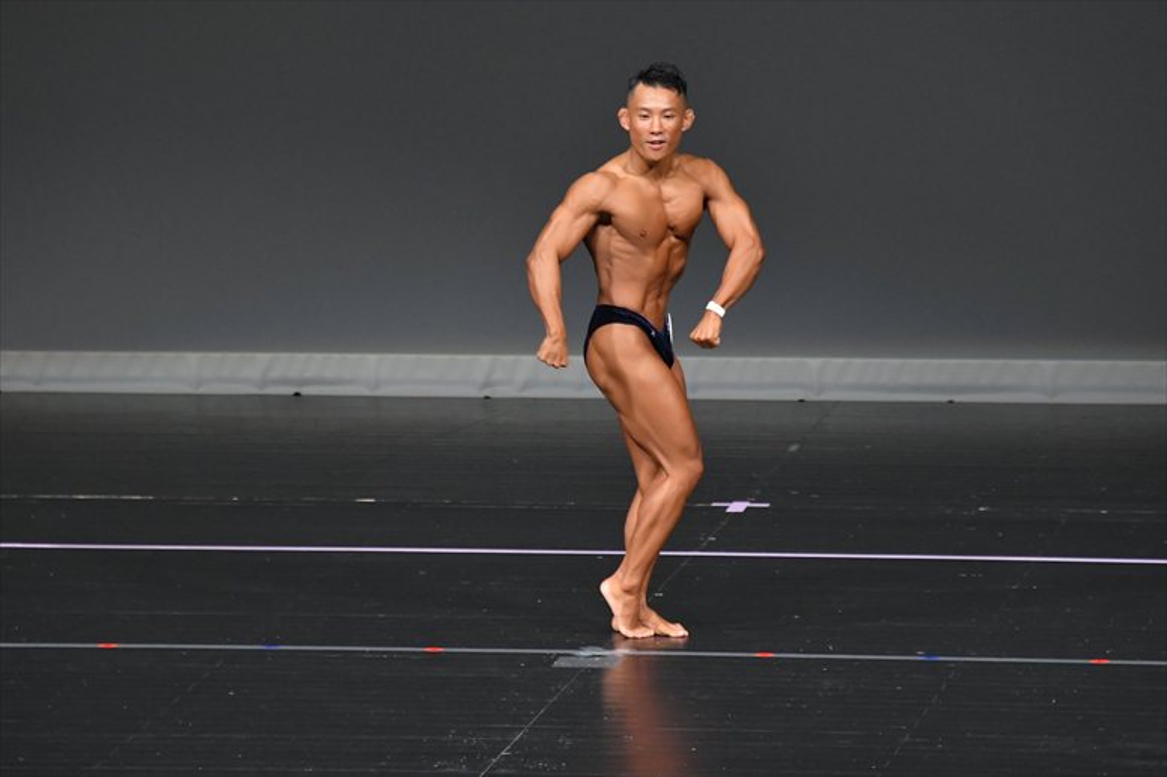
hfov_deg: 6.0
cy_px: 388
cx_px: 584
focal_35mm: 345
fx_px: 11178
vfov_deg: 4.0
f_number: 5.6
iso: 4000
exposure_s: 1/400
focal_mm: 230
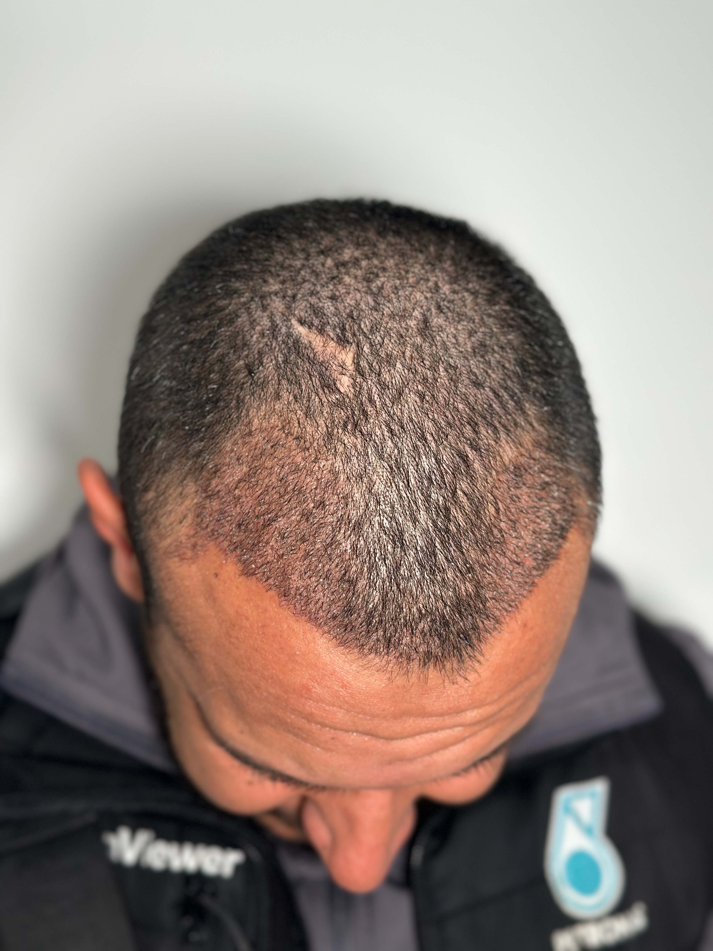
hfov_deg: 30.3
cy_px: 476
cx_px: 356
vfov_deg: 39.7
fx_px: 1318
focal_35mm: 48
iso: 100
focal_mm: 6.86
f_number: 1.78
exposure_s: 1/130
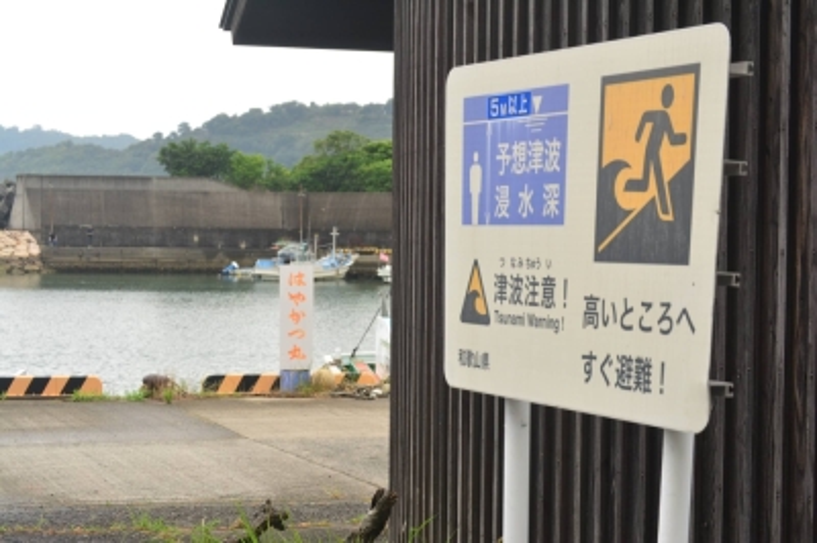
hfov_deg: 24.6
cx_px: 408
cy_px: 272
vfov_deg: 16.5
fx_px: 1871
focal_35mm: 82
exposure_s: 1/250
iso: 250
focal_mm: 55
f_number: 5.6
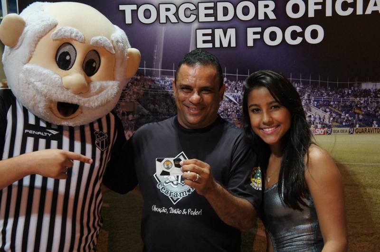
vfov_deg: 21.0
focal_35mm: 64
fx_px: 680
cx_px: 190
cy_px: 126
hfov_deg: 31.2
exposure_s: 1/25
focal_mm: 43
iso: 1600
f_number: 4.5
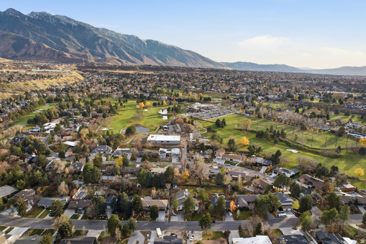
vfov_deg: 57.2
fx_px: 224
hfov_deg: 78.6
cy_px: 122
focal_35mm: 22
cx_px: 183
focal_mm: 8.4
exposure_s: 1/1250
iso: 100
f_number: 2.8
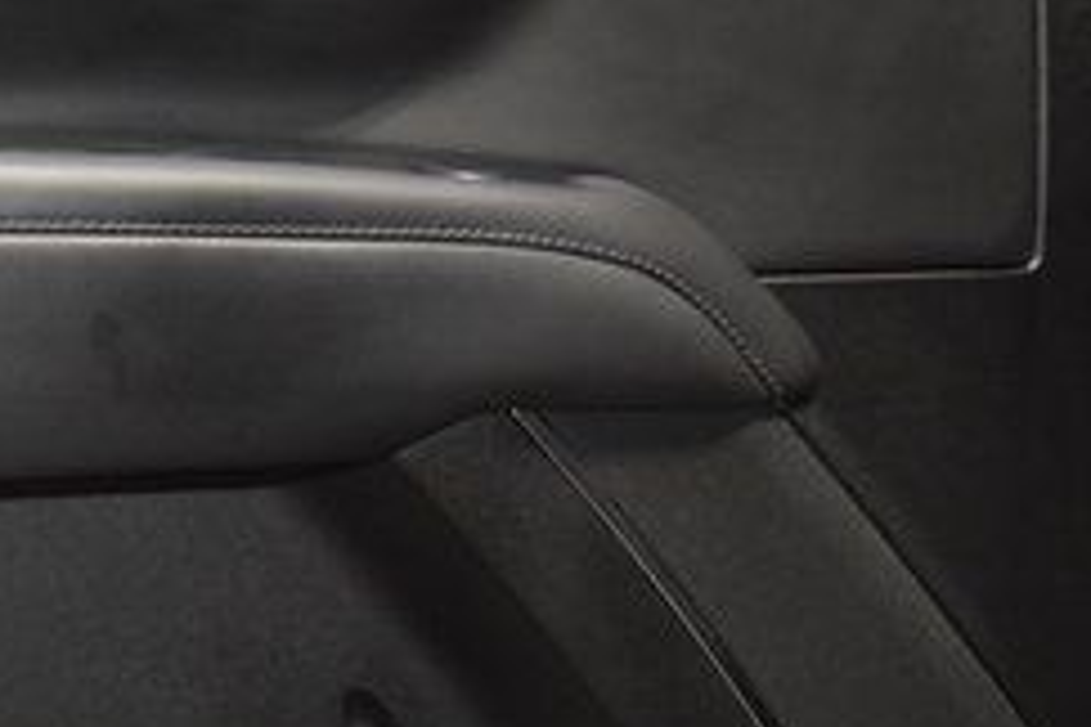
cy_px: 523
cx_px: -166
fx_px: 2879
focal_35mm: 95
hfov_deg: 20.3
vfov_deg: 14.4
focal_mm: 24
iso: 2800
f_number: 3.8
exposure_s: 1/100
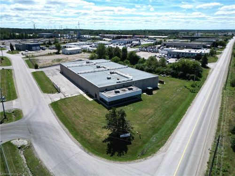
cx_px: 118
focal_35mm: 24
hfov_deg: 71.6
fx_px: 163
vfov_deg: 56.8
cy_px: 88
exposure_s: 1/4000
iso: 130
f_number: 1.7
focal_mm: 6.72
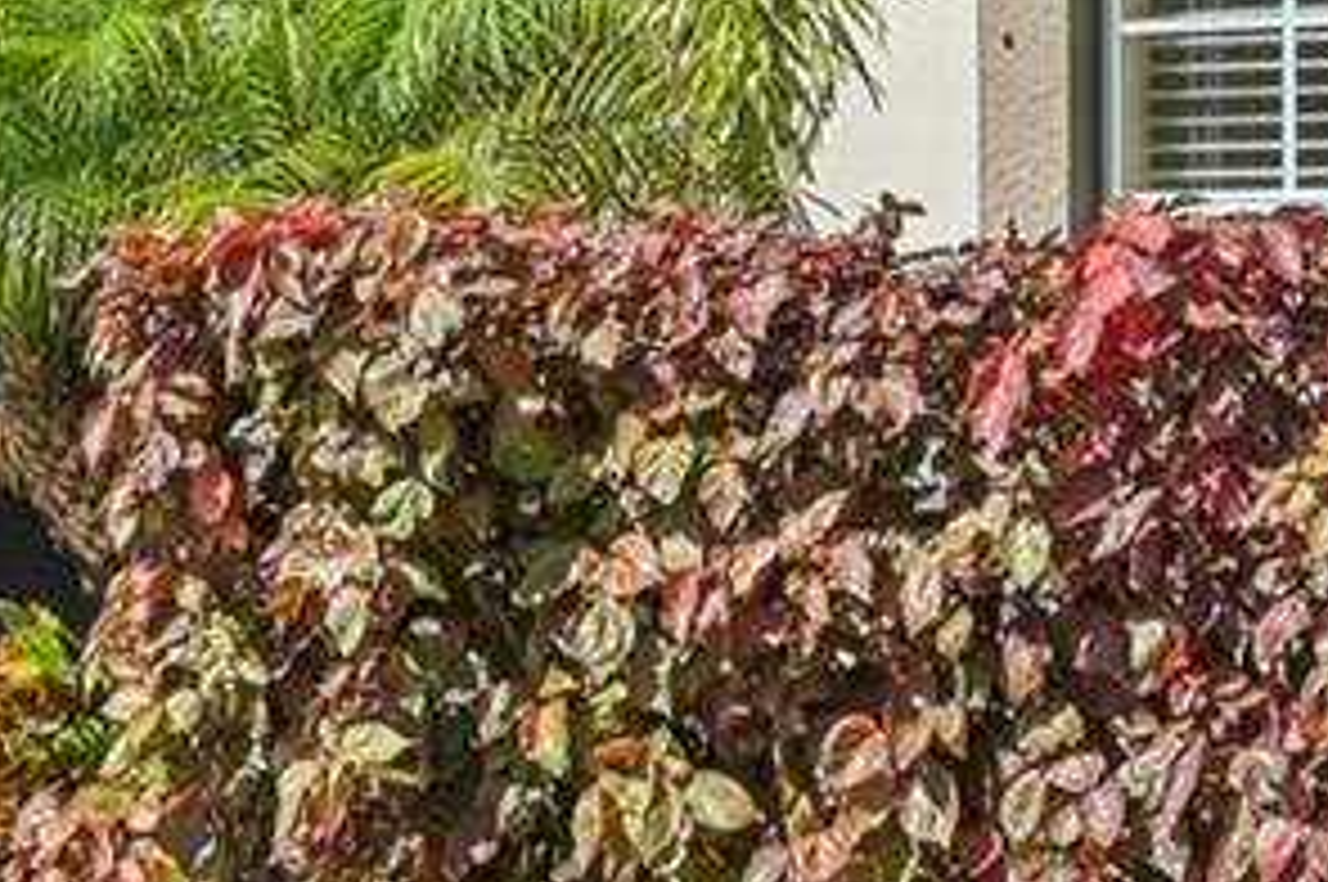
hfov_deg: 15.5
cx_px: -45
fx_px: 4790
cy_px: 133
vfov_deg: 10.5
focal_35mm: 130
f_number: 8
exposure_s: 1/1250
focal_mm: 24
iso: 400
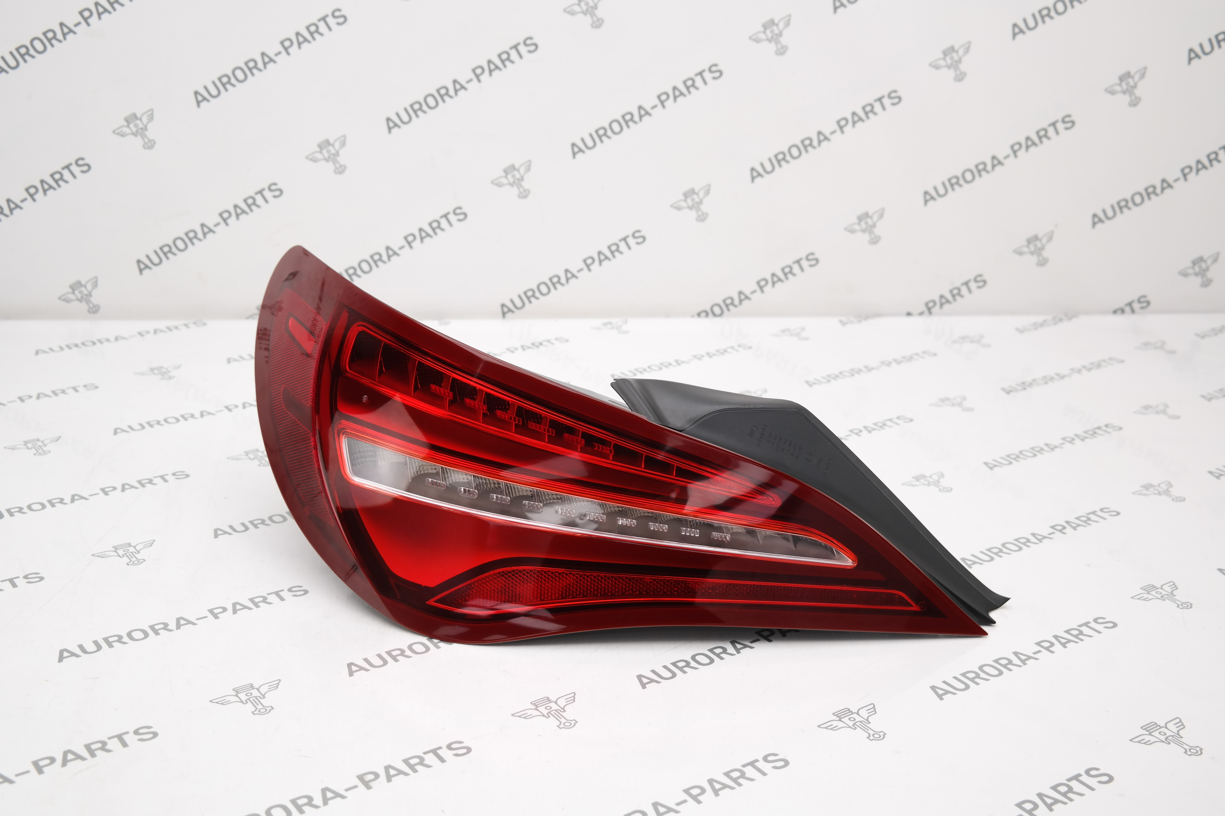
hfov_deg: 44.5
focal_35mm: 44
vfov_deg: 30.5
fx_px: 1497
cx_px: 612
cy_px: 408
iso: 200
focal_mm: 29
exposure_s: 1/100
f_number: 4
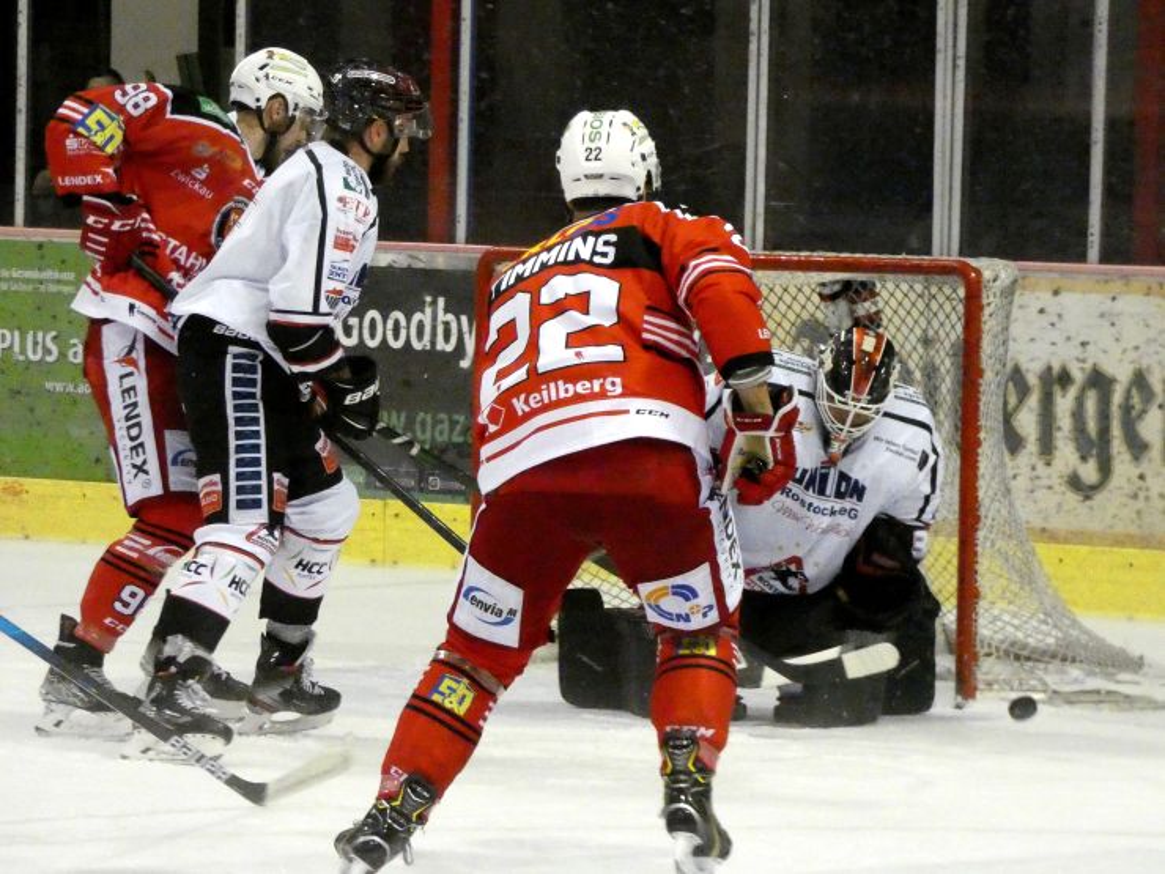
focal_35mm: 243
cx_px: 582
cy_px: 437
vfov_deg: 6.1
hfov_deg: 8.1
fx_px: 8178
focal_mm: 43.5
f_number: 5.5
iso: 3200
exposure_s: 1/250
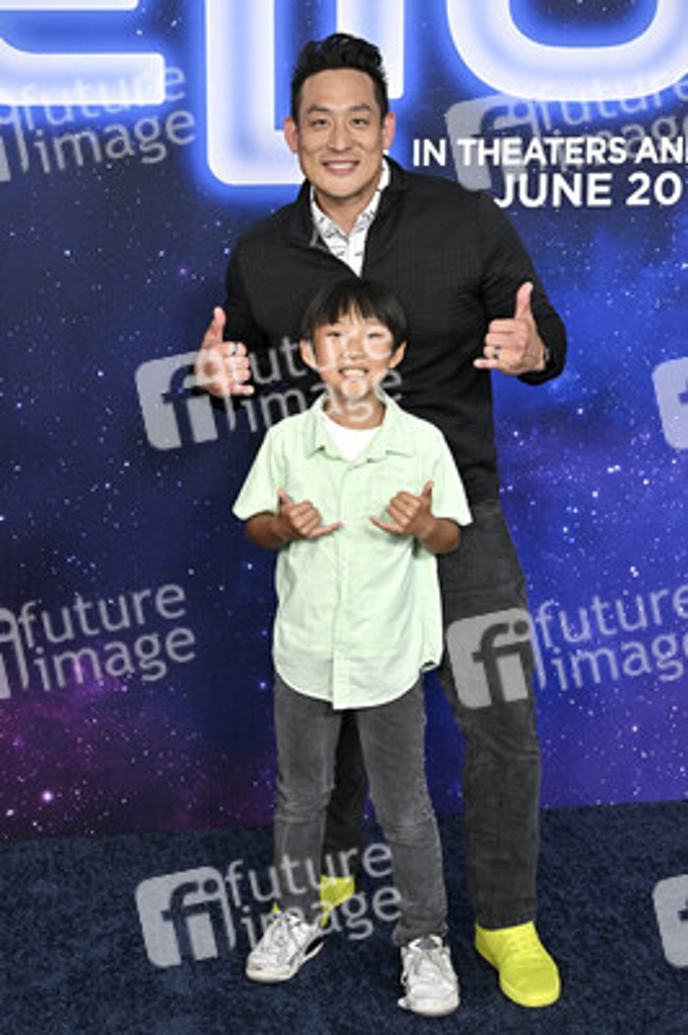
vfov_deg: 31.9
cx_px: 344
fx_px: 1809
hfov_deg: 21.5
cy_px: 518
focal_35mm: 63
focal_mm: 63
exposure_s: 1/320
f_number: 5.6
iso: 1600
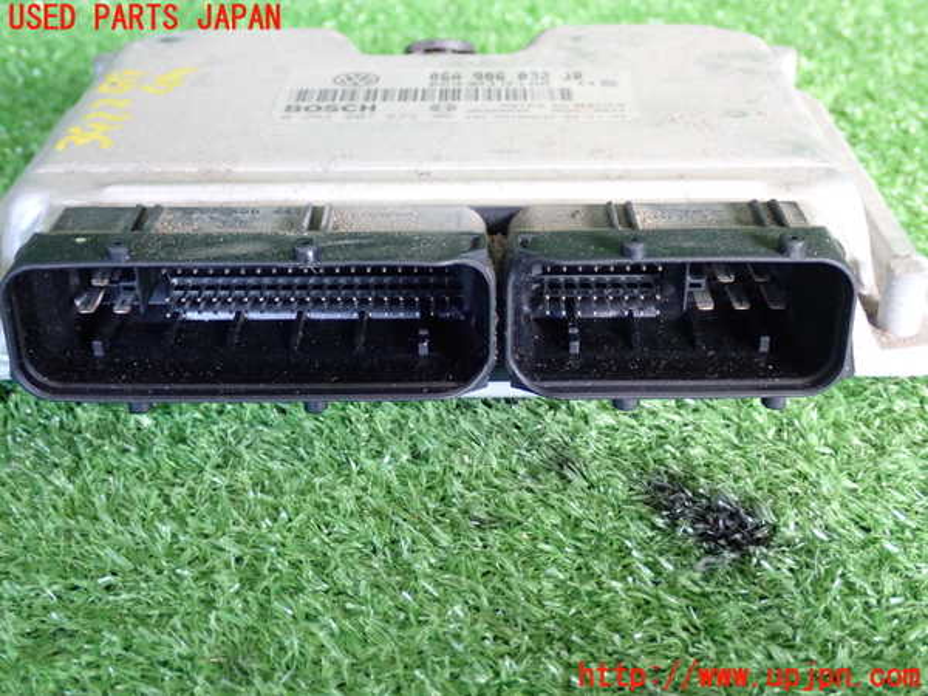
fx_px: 1340
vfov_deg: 29.1
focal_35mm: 50
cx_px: 464
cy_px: 348
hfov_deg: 38.2
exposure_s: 1/50
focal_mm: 9.01
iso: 800
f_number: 3.2
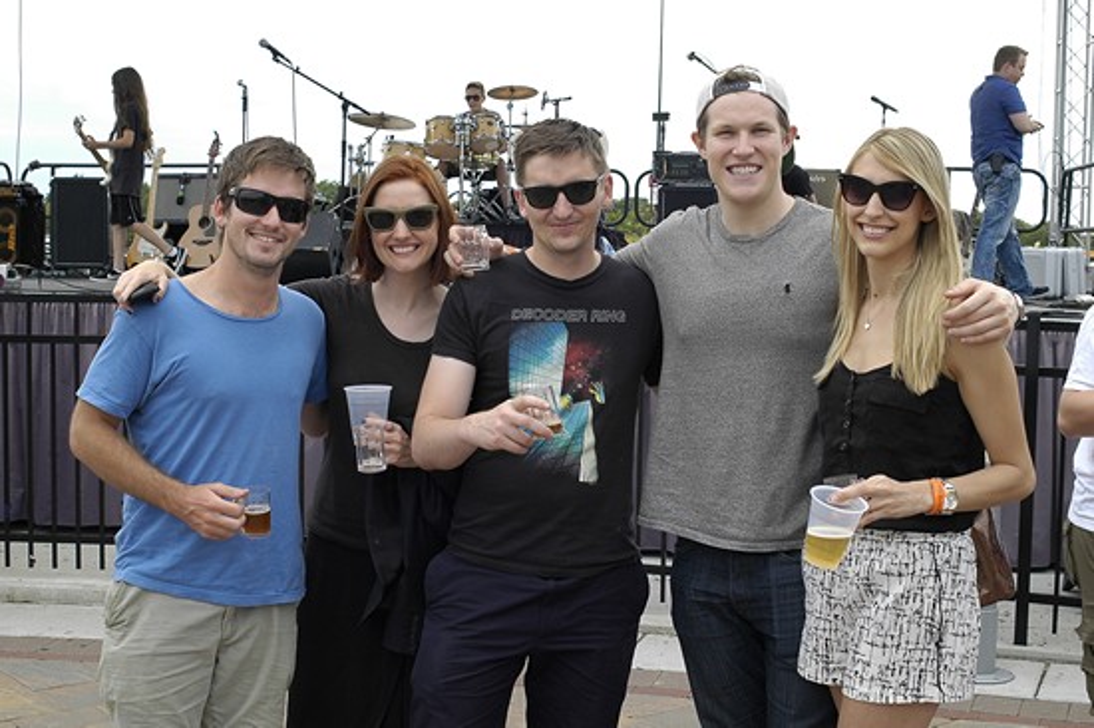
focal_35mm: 52
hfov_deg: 37.9
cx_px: 547
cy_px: 364
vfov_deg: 25.7
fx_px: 1594
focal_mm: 35
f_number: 8
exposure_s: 1/250
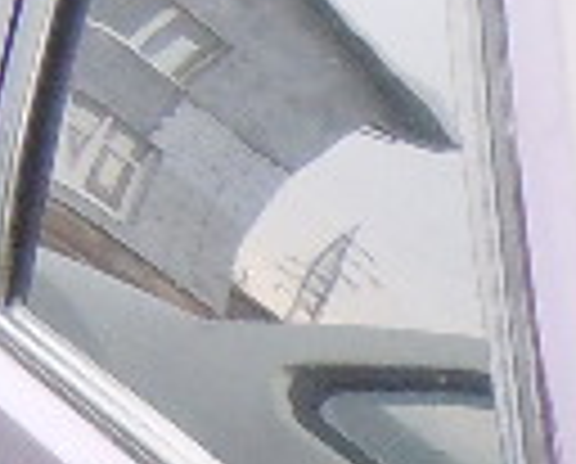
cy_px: 1009
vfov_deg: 6.8
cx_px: 950
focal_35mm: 219
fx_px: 3742
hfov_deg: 8.5
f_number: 3.5
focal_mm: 5.4
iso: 400
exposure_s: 1/30
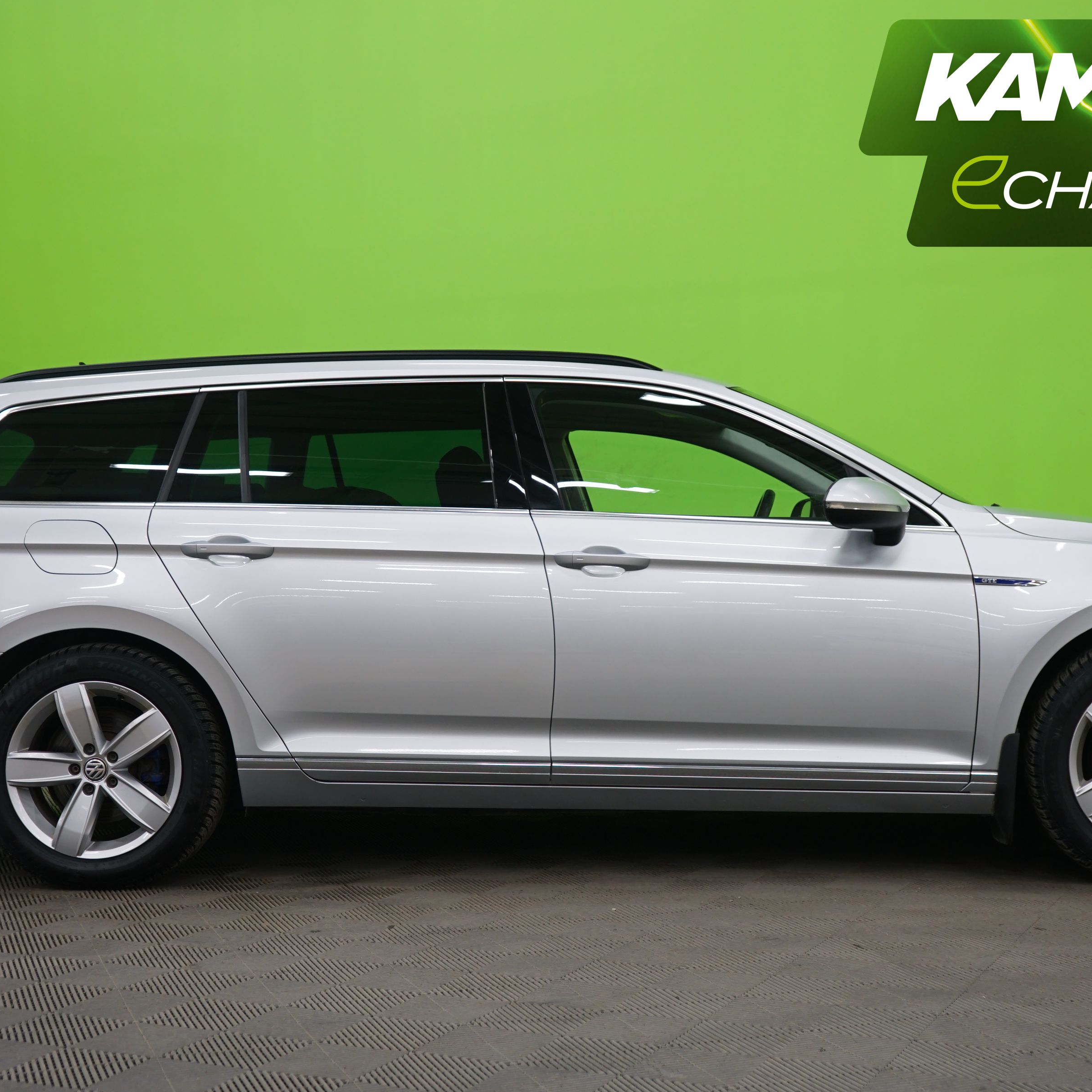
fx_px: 1785
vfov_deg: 34.0
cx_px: 600
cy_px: 550
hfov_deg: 34.0
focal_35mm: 50
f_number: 4
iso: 400
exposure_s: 1/15
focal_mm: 36
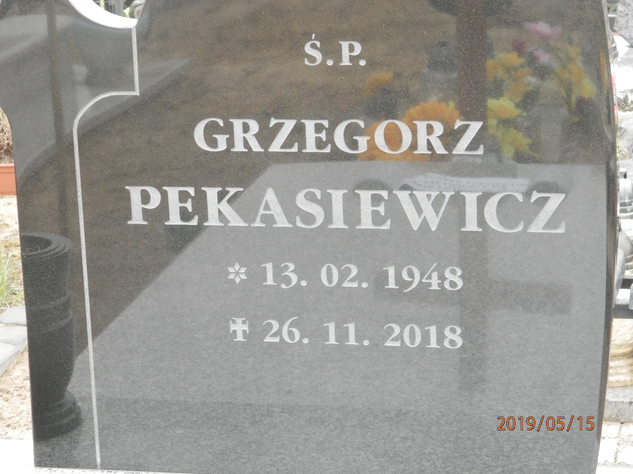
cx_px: 316
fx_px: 1938
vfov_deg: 14.0
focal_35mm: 106
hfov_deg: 18.5
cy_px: 237
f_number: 4.5
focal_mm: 19
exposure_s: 1/100
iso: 200
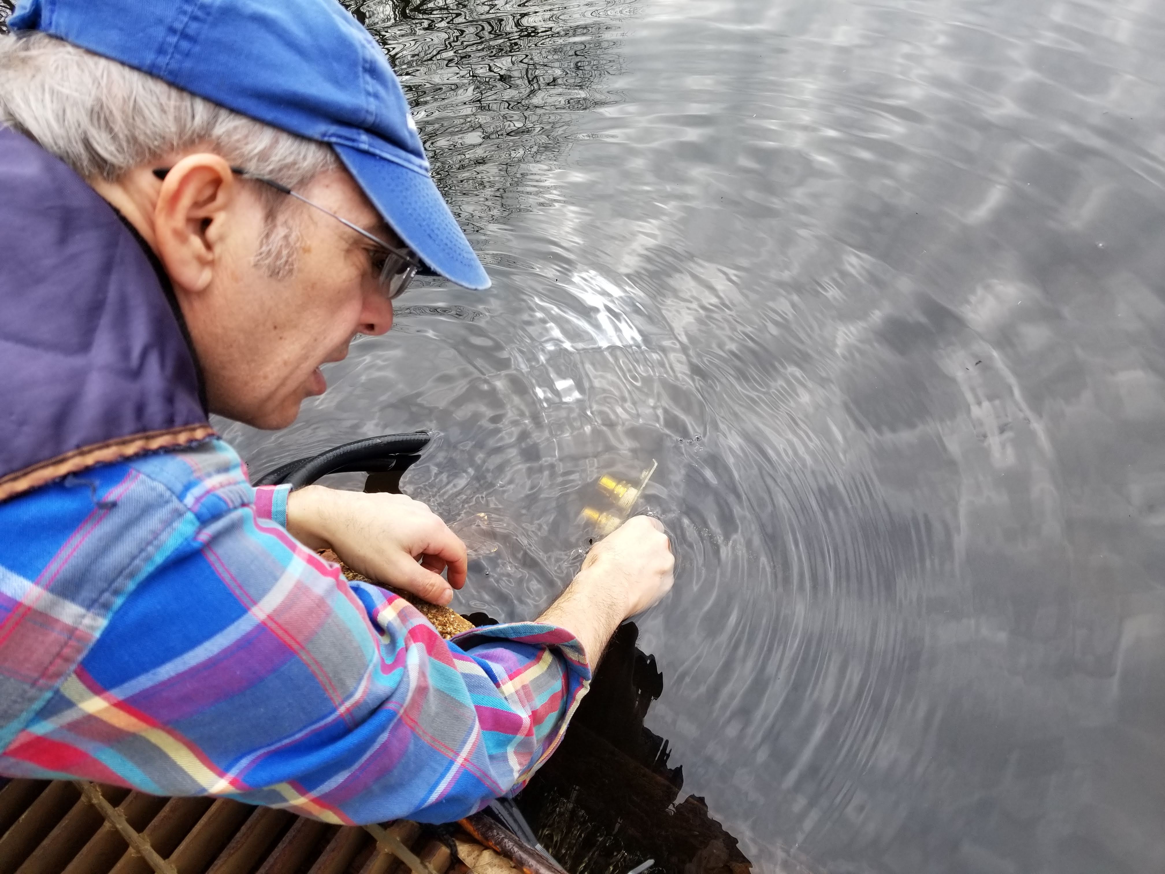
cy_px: 437
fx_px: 875
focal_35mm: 26
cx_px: 582
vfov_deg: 53.1
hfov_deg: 67.3
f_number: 1.7
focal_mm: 4.3
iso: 50
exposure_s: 1/570
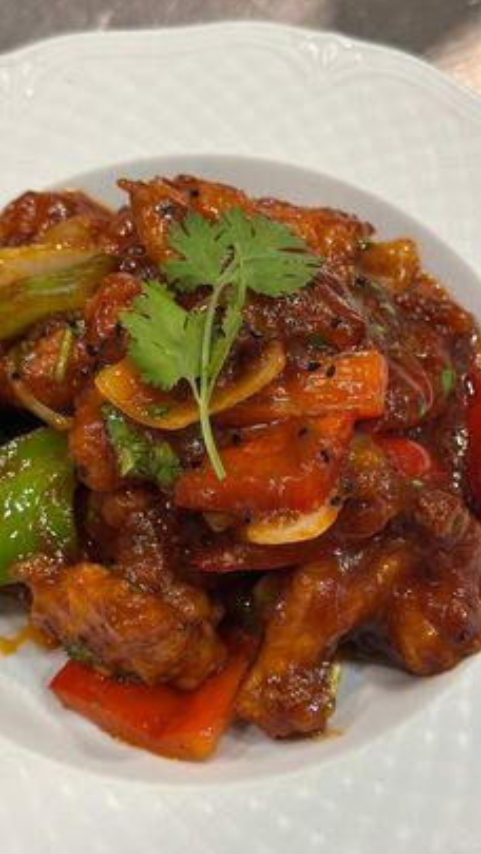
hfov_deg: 21.8
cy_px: 434
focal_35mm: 55
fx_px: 1246
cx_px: 203
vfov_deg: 37.8
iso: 250
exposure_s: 1/60
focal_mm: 6.86
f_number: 1.78
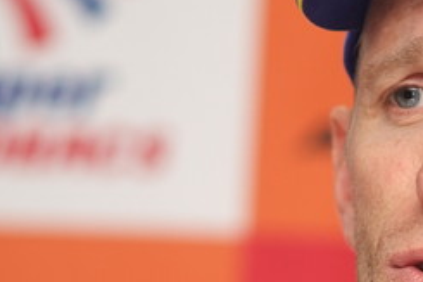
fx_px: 9311
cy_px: 296
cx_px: 357
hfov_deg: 2.6
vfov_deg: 1.7
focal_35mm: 793
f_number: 2.8
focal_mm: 180
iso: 400
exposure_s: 1/250
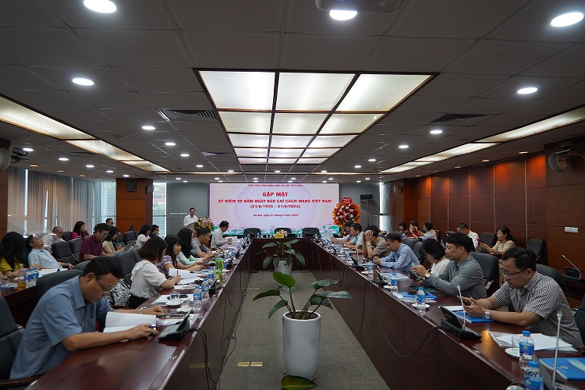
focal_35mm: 24
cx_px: 292
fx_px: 390
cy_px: 195
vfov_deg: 53.1
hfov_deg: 73.7
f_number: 4.5
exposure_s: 1/160
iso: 1250
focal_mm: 24
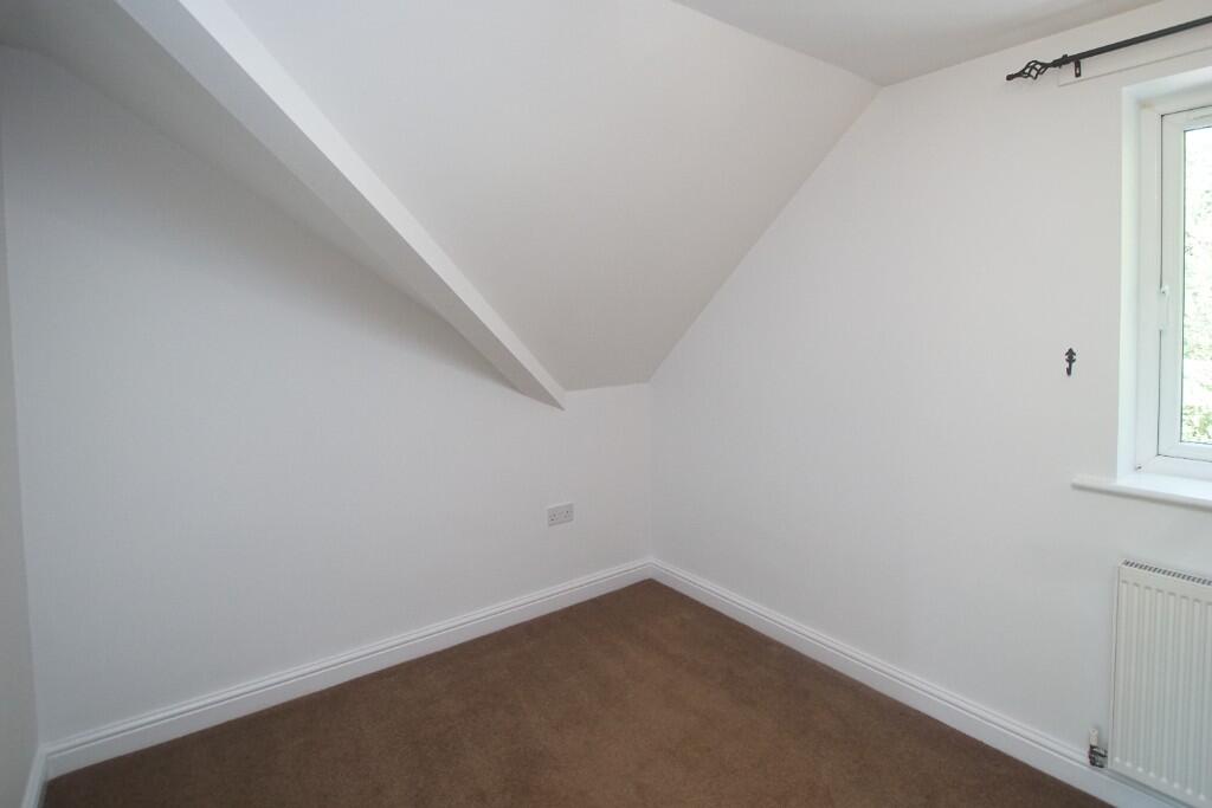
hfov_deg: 90.0
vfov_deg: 67.4
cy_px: 404
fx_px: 606
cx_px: 606
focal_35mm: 18
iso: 1600
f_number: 4
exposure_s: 1/160
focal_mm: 12
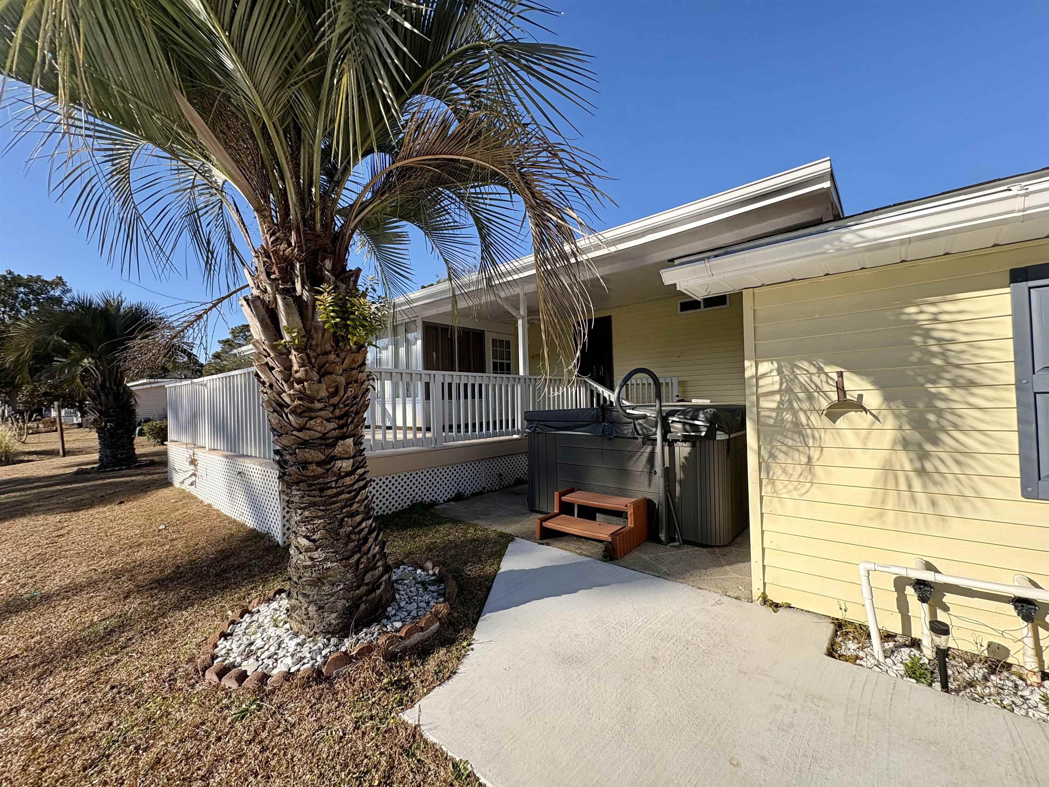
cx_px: 524
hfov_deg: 102.1
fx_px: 424
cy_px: 394
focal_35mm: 14
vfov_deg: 85.7
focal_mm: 2.22
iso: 64
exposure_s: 1/734
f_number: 2.2
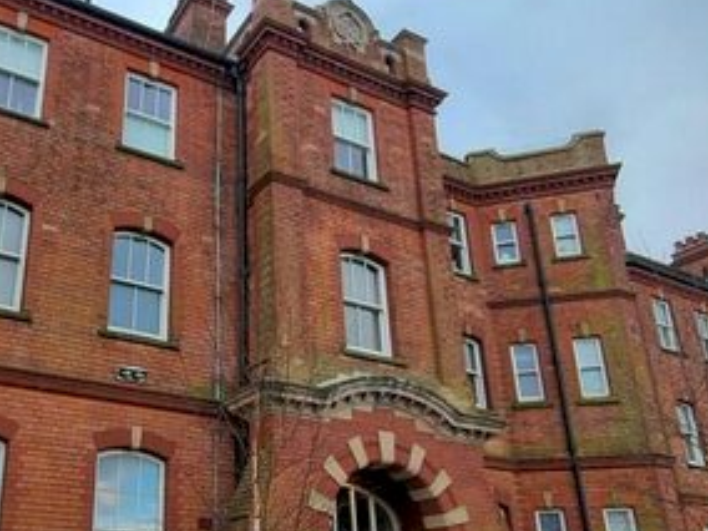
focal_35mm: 32
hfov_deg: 54.3
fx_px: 654
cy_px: 343
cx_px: 182
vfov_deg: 43.7
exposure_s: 1/135
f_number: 2.2
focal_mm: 2.2
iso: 50
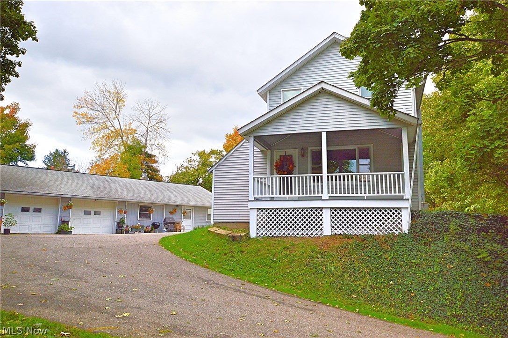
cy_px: 169
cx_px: 254
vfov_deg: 43.5
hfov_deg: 62.0
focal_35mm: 30
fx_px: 423
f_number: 10
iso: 400
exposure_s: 1/320
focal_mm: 20
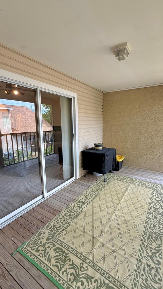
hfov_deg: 66.8
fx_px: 123
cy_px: 141
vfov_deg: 99.4
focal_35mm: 16
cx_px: 92
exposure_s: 1/121
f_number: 2.2
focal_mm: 2.22
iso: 125
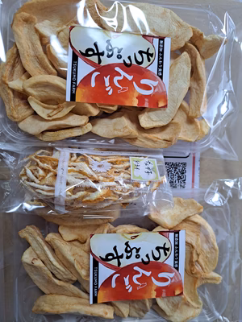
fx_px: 224
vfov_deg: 71.6
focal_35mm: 24
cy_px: 161
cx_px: 121
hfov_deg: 56.8
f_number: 1.8
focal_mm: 5.23
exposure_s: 1/50
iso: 100
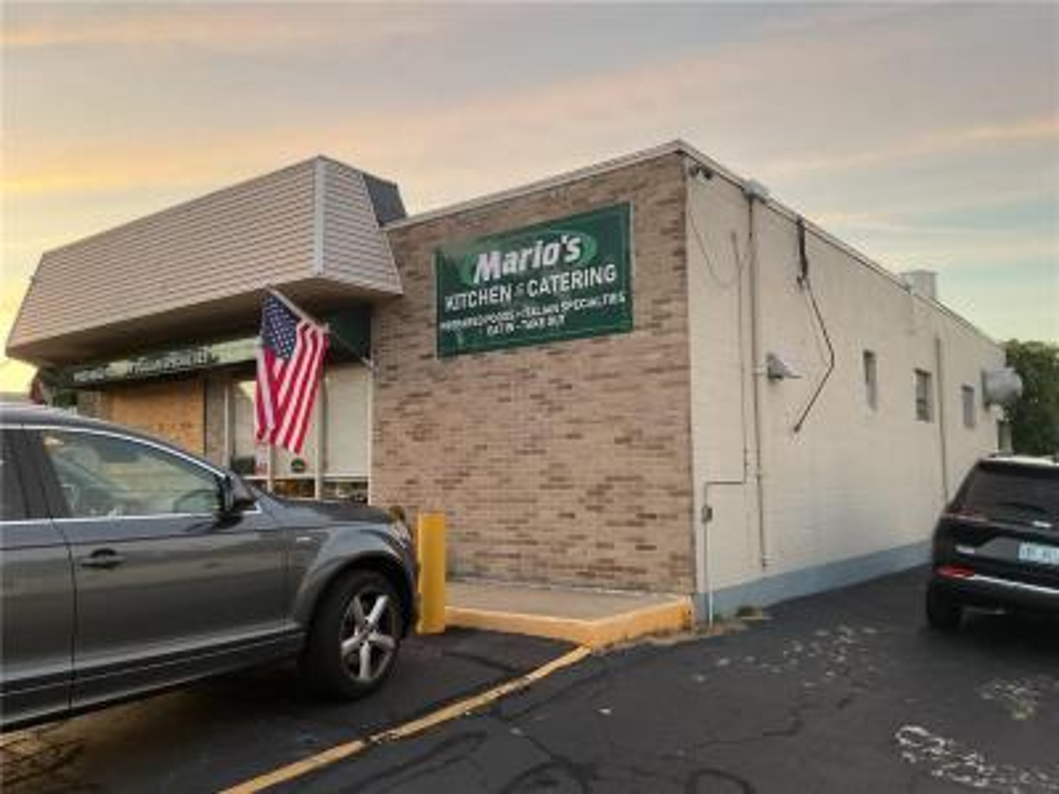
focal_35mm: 29
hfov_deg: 61.7
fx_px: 887
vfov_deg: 48.2
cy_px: 397
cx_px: 530
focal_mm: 3
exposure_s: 1/60
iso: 64
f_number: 1.8
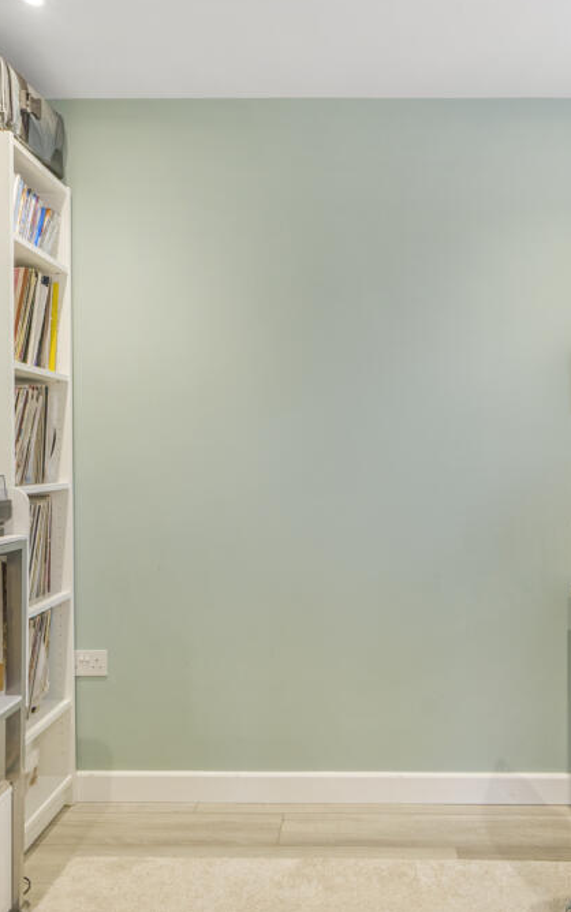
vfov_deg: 72.5
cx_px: 357
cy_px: 448
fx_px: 622
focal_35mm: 25
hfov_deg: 48.9
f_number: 7.1
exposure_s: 1/30
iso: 800
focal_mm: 16
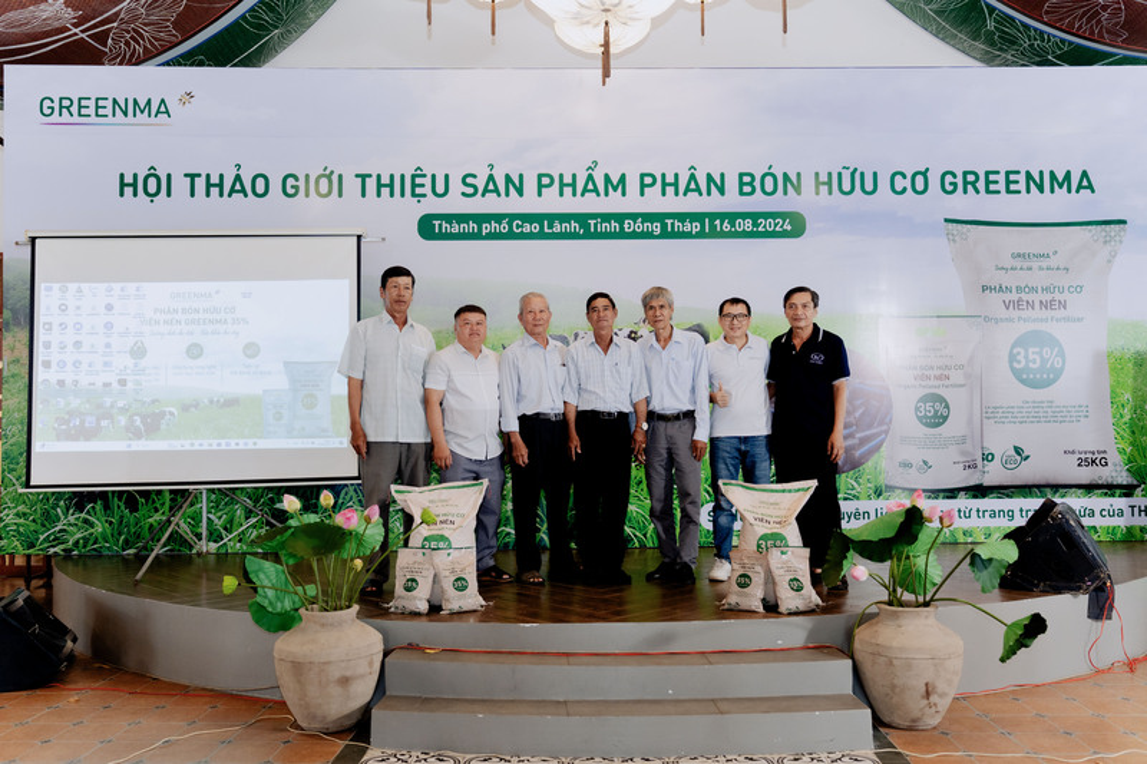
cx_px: 574
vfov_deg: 43.6
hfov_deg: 61.9
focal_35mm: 30
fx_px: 956
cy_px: 382
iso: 1600
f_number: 2.8
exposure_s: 1/200
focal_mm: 30
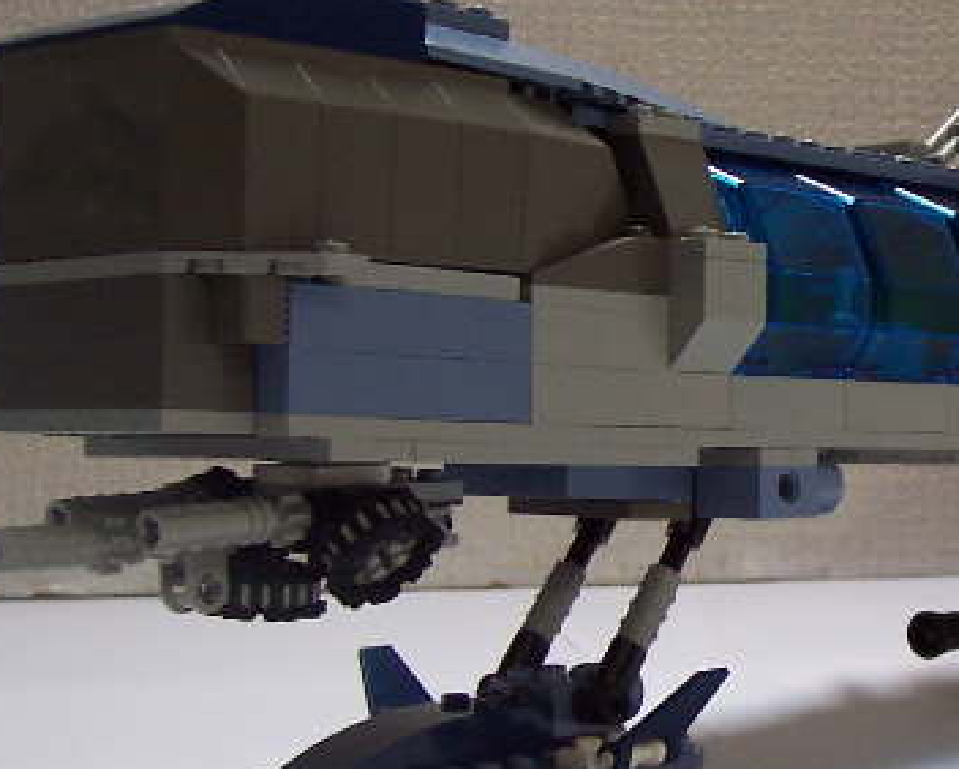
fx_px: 2329
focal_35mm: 82
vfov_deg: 18.7
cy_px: 442
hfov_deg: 22.0
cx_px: 1052
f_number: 2.8
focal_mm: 5.6
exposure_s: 1/30
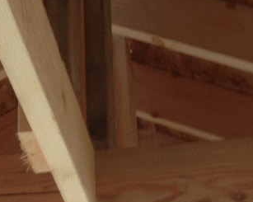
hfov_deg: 13.3
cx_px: -63
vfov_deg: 11.0
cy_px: 119
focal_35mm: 140
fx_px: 1047
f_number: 2.4
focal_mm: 4.12
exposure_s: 1/20
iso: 80
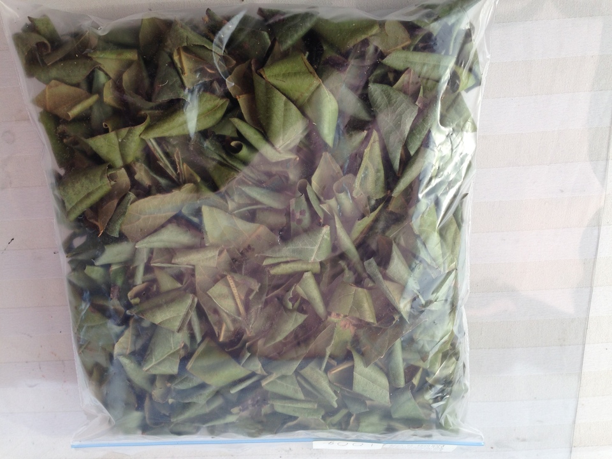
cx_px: 306
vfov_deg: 42.9
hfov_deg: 55.4
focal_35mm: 33
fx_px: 583
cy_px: 230
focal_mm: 4.12
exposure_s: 1/306
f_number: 2.4
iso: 50
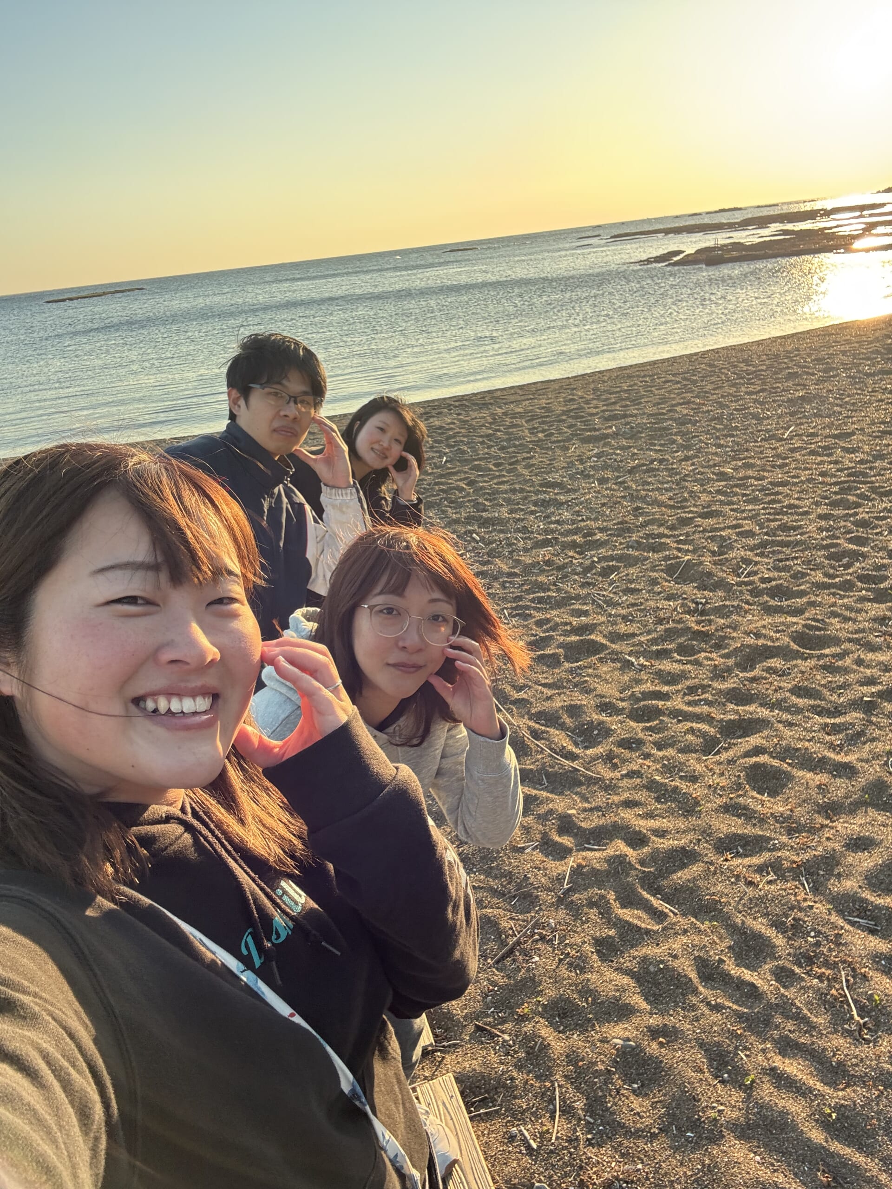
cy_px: 594
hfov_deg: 58.9
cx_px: 446
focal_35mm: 23
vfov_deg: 73.9
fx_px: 790
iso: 25
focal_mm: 2.69
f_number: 1.9
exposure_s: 1/206
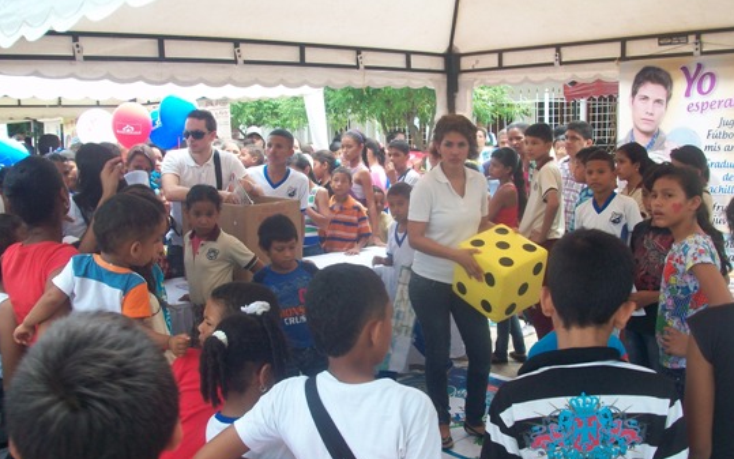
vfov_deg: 34.4
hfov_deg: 52.7
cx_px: 366
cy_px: 238
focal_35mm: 37
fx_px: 740
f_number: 2.8
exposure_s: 1/125
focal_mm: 5.7
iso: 80
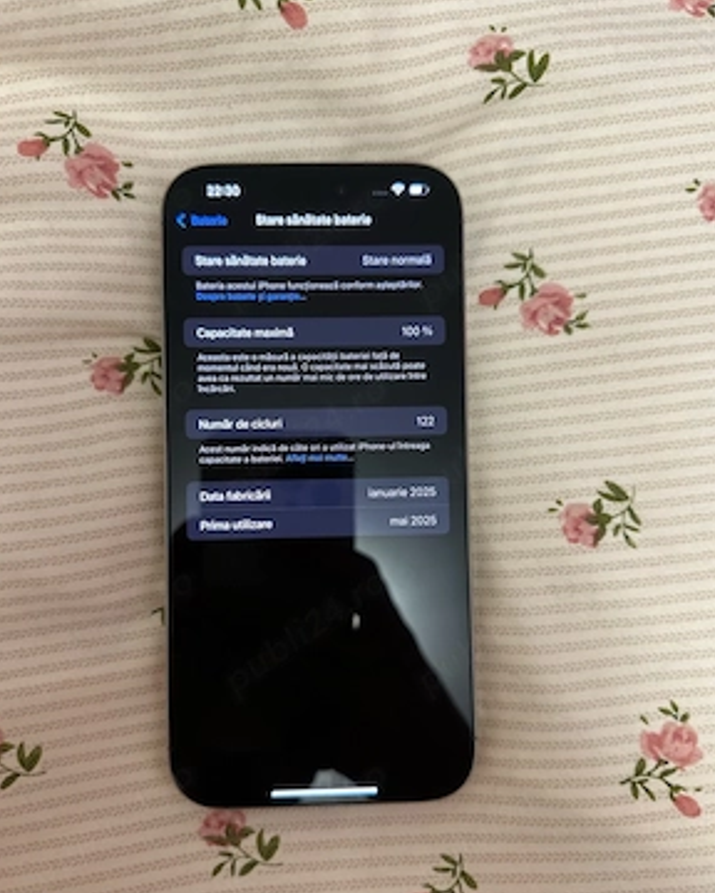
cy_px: 469
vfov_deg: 66.0
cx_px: 355
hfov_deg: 54.9
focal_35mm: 26
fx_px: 688
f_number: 1.78
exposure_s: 1/50
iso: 125
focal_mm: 6.86
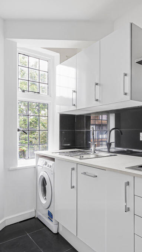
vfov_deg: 69.8
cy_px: 127
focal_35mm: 27
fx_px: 181
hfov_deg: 40.0
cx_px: 125
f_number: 8
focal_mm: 17
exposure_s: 1/30
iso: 400
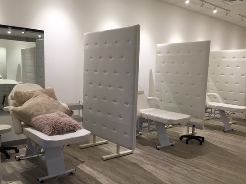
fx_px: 242
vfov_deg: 41.7
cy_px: 100
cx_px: 134
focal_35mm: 34
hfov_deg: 53.9
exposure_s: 1/30
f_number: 2.2
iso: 40
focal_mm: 4.15
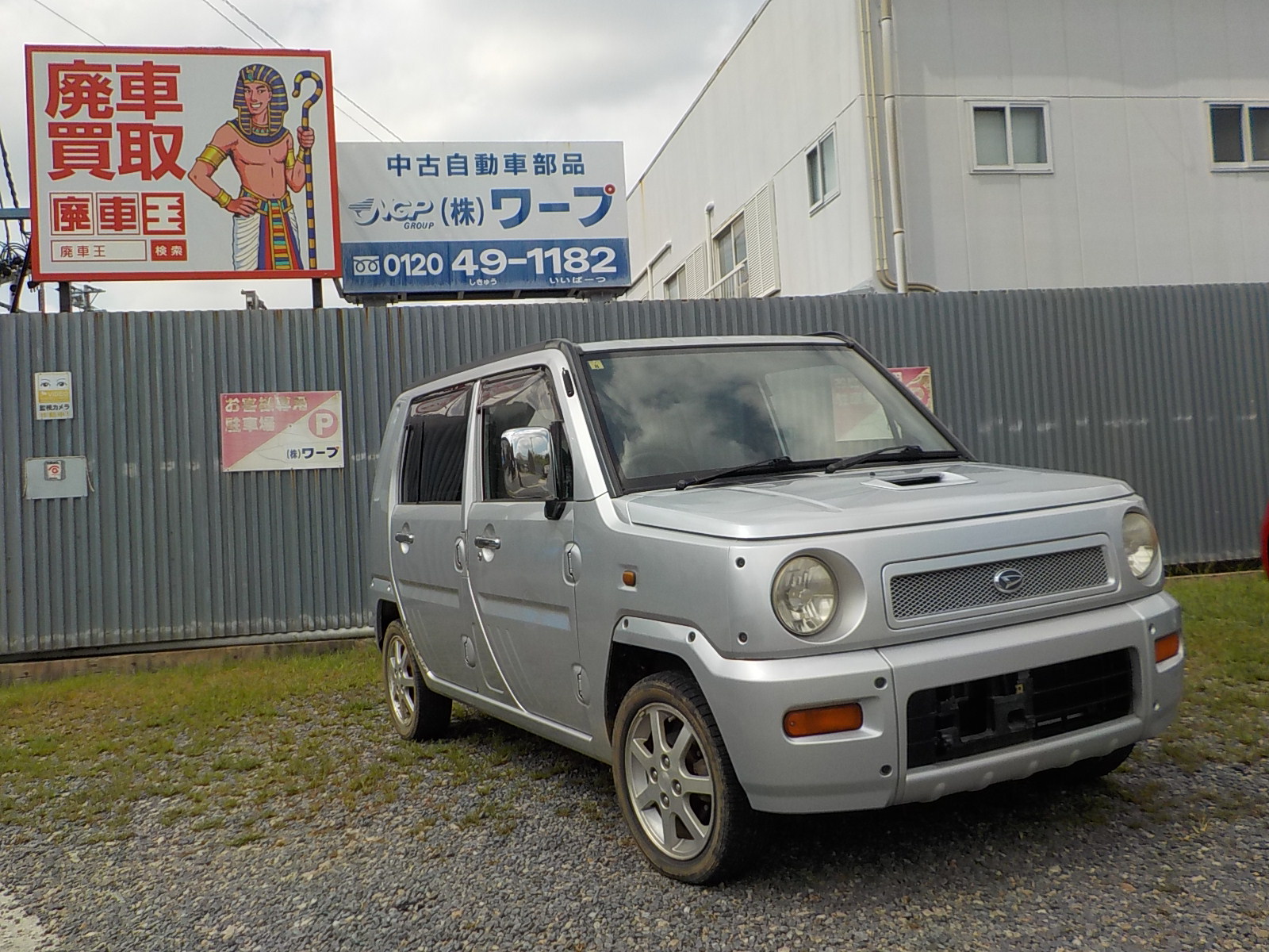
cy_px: 476
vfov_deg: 46.8
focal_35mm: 30
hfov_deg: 60.0
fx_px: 1100
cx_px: 634
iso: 125
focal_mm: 4.1
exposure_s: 1/1250
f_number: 3.3
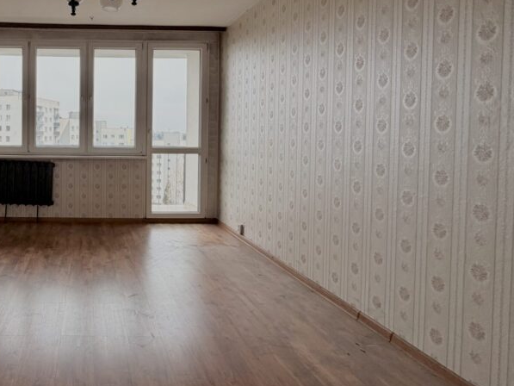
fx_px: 356
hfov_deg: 63.9
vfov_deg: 56.1
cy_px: 143
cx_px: 87
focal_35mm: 24
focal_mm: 2.22
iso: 80
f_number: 2.2
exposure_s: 1/121
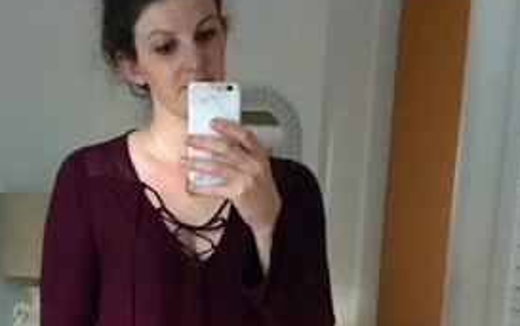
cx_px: 166
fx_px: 1021
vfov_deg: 17.0
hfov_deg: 28.4
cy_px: 437
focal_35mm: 72
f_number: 2.2
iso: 250
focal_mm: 4.15
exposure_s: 1/15
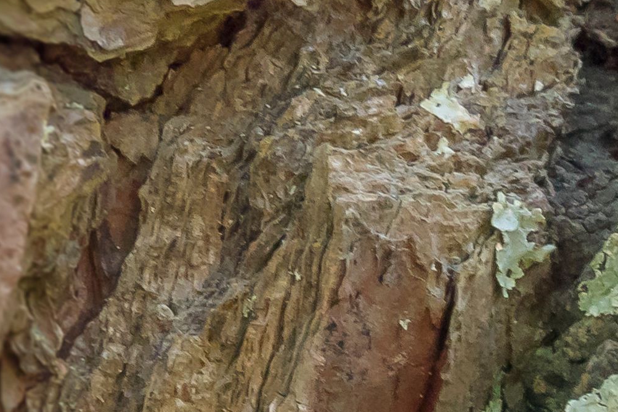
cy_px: 833
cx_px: 786
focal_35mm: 3272
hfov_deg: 0.6
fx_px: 56174
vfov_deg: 0.4
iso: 640
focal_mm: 220
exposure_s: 1/100
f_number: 6.3
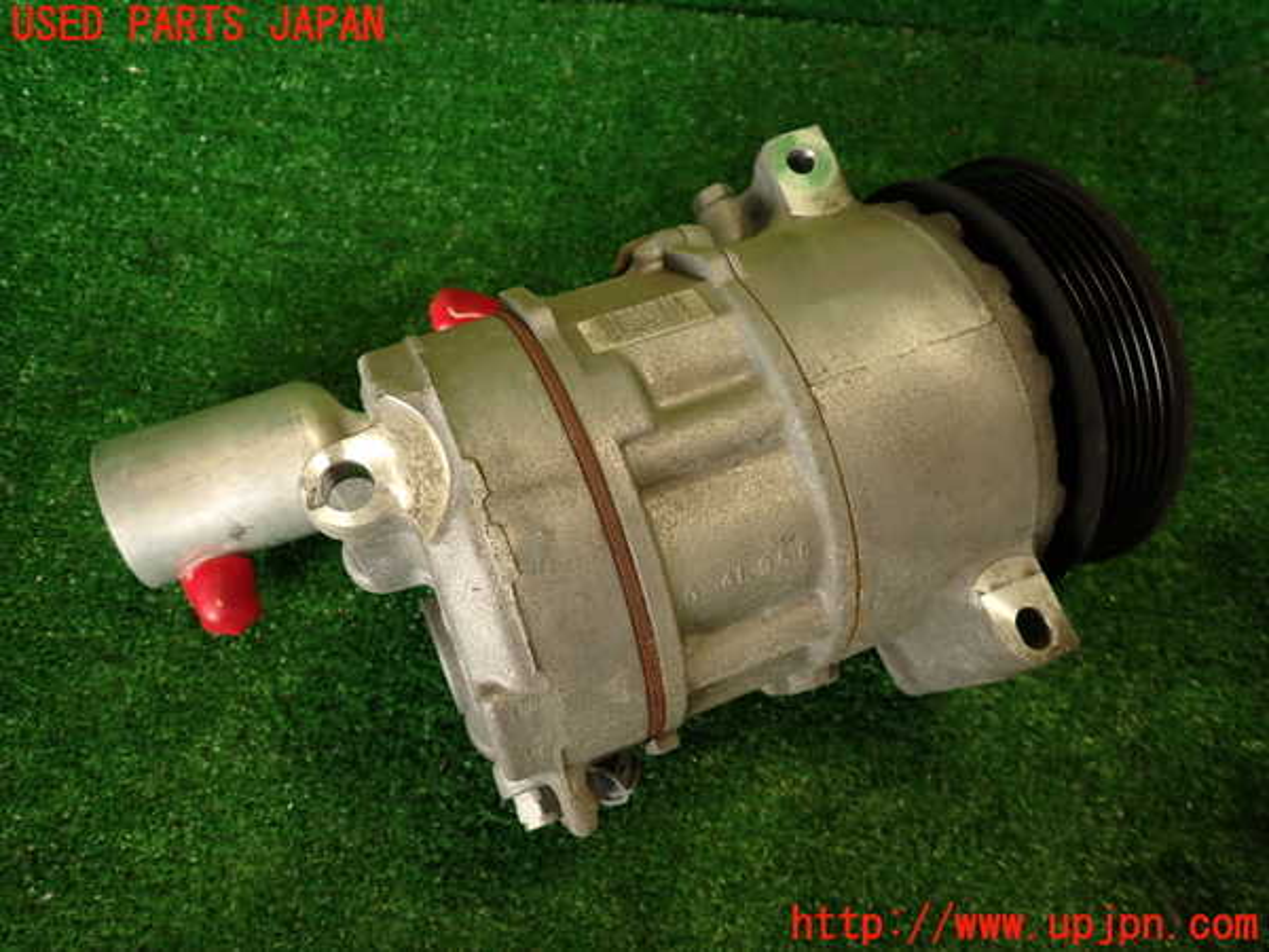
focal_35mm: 25
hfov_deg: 69.4
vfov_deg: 54.9
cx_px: 634
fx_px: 916
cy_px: 476
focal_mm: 4.5
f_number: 2
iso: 160
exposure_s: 1/60
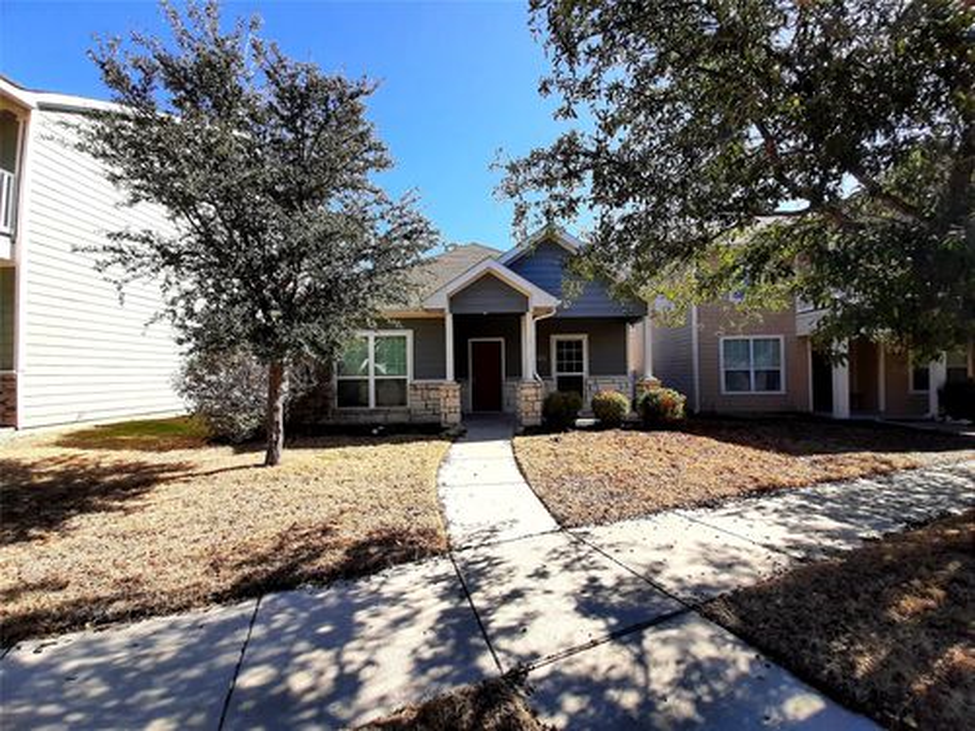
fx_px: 366
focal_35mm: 13
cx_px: 488
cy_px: 366
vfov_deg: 89.9
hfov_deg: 106.2
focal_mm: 1.42
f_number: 2.2
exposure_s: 1/833
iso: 40
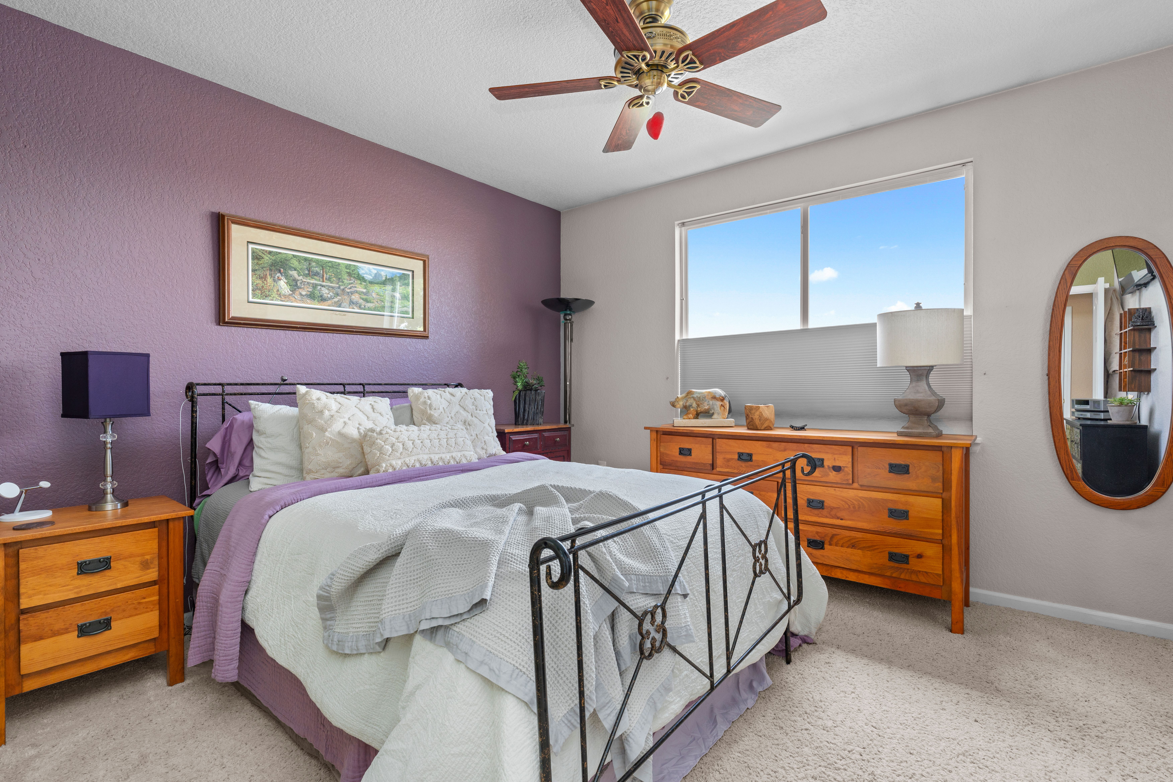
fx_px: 554
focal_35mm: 17
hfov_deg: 93.3
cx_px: 586
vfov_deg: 70.4
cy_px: 391
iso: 640
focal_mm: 17
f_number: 8
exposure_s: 1/6
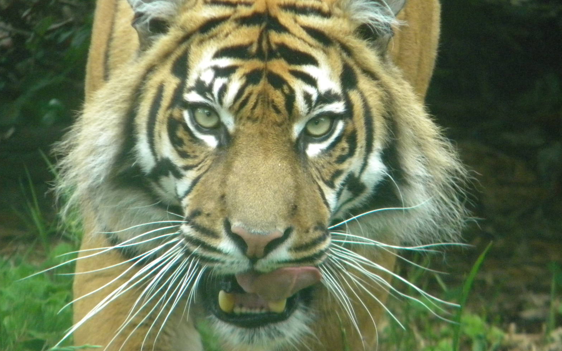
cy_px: 139
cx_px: 281
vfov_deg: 3.0
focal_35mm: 445
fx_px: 6815
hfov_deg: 4.7
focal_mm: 75
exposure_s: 1/237
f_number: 5.4
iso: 800
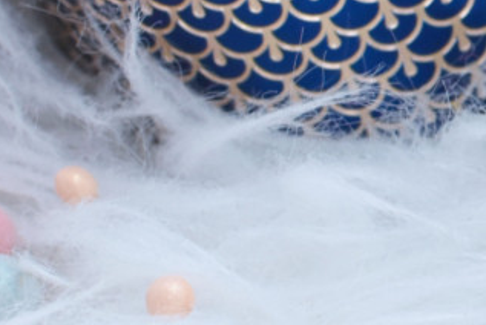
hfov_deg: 8.4
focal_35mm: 238
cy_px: 129
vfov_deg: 5.8
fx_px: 3220
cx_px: 793
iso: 800
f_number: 6.3
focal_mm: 35
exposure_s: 1/160
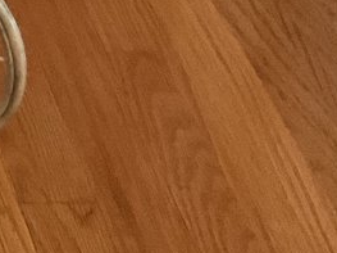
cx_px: -359
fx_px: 1625
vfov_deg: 8.4
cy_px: -245
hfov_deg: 10.7
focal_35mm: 167
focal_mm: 3
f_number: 1.8
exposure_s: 1/60
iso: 250
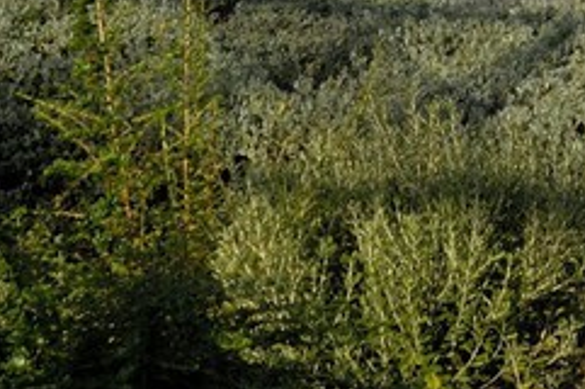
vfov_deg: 6.4
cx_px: 927
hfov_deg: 10.0
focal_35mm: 199
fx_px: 3229
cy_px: -669
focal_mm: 20
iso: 100
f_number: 13
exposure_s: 1/160
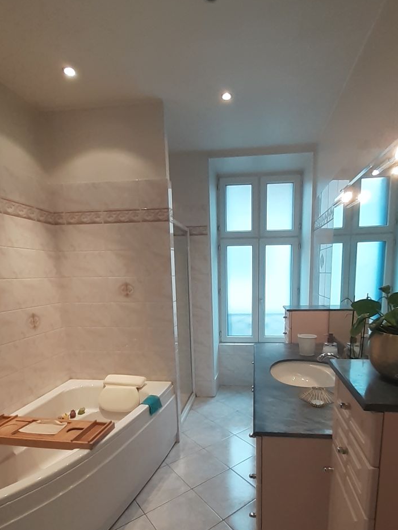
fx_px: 291
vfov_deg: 84.0
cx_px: 207
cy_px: 308
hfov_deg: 68.7
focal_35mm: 19
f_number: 2.2
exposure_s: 1/50
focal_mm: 1.13
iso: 80
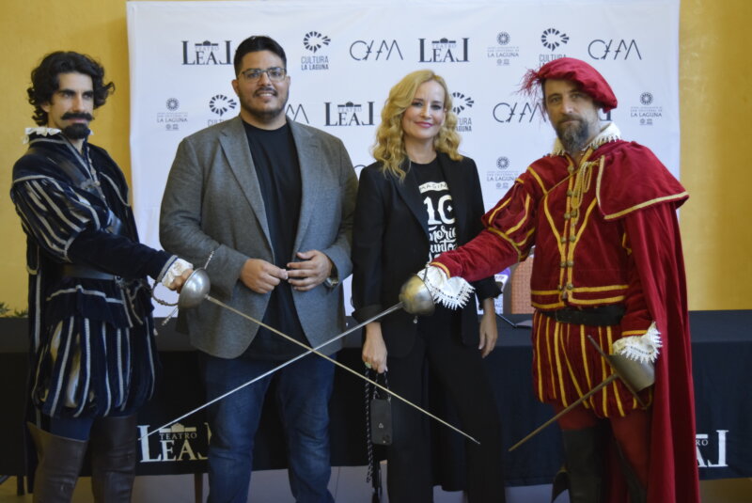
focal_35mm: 48
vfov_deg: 28.1
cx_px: 376
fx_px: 1004
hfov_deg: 41.1
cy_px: 252
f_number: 4.5
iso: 1800
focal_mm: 32
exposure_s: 1/60
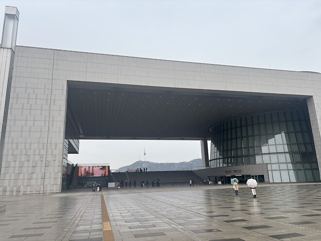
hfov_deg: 67.3
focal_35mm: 26
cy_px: 120
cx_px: 160
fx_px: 241
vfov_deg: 53.1
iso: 50
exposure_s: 1/1220
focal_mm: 5.96
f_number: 1.6
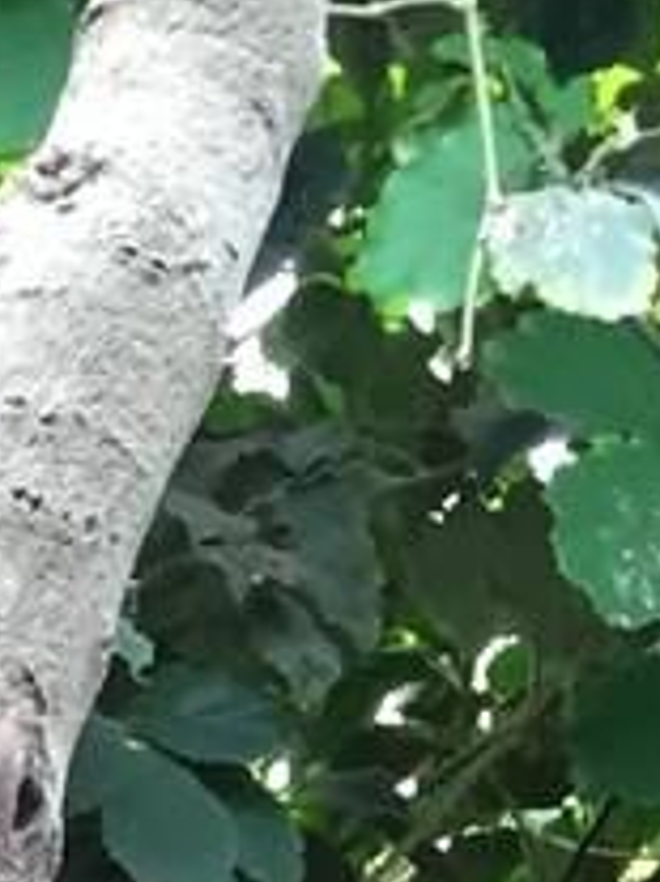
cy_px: 2352
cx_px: -647
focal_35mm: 224
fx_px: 5700
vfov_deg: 8.0
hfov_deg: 6.4
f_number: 2.2
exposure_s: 1/30
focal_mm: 4.15
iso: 40
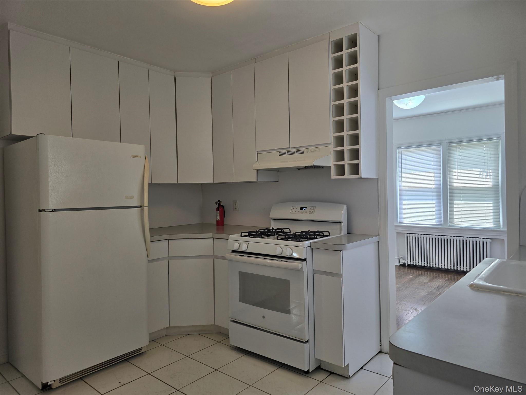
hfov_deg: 73.9
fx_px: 349
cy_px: 198
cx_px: 263
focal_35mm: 23
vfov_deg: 58.9
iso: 80
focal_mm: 6.3
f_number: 1.7
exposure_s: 1/120
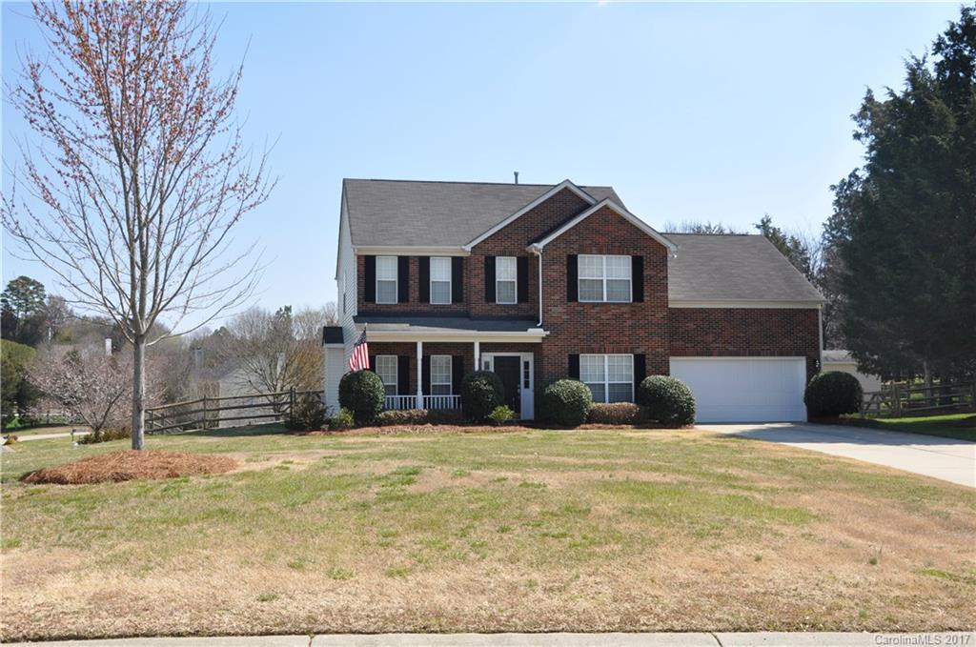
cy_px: 324
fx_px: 1015
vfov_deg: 35.4
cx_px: 488
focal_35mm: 38
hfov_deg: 51.4
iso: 200
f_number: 13
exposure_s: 1/200
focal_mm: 25
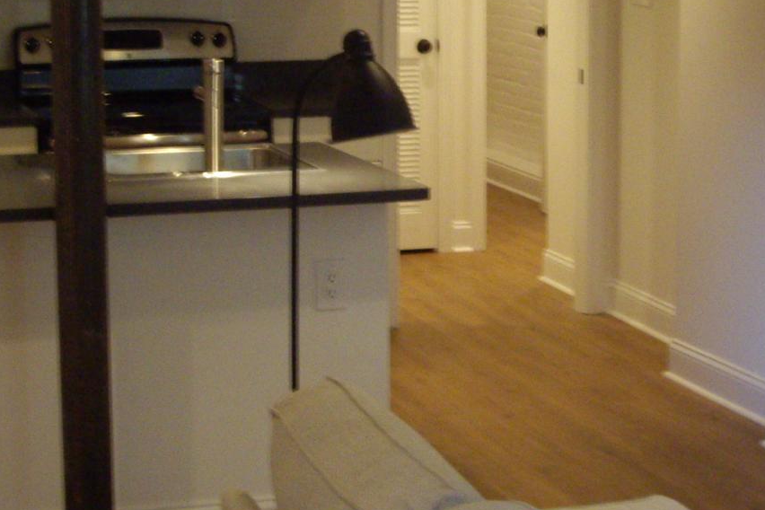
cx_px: 515
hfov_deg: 21.4
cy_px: 178
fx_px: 2019
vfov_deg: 14.4
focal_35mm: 95
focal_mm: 7.9
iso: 400
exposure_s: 1/25
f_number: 2.8
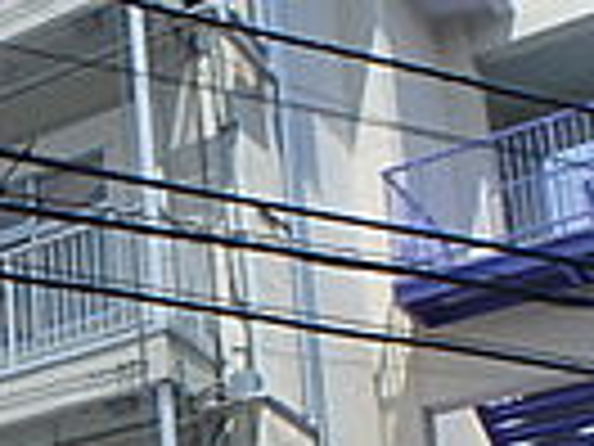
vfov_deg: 13.9
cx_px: -315
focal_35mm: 99
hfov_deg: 17.6
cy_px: 687
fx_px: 1699
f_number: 6
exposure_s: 1/500
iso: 125
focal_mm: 3.7
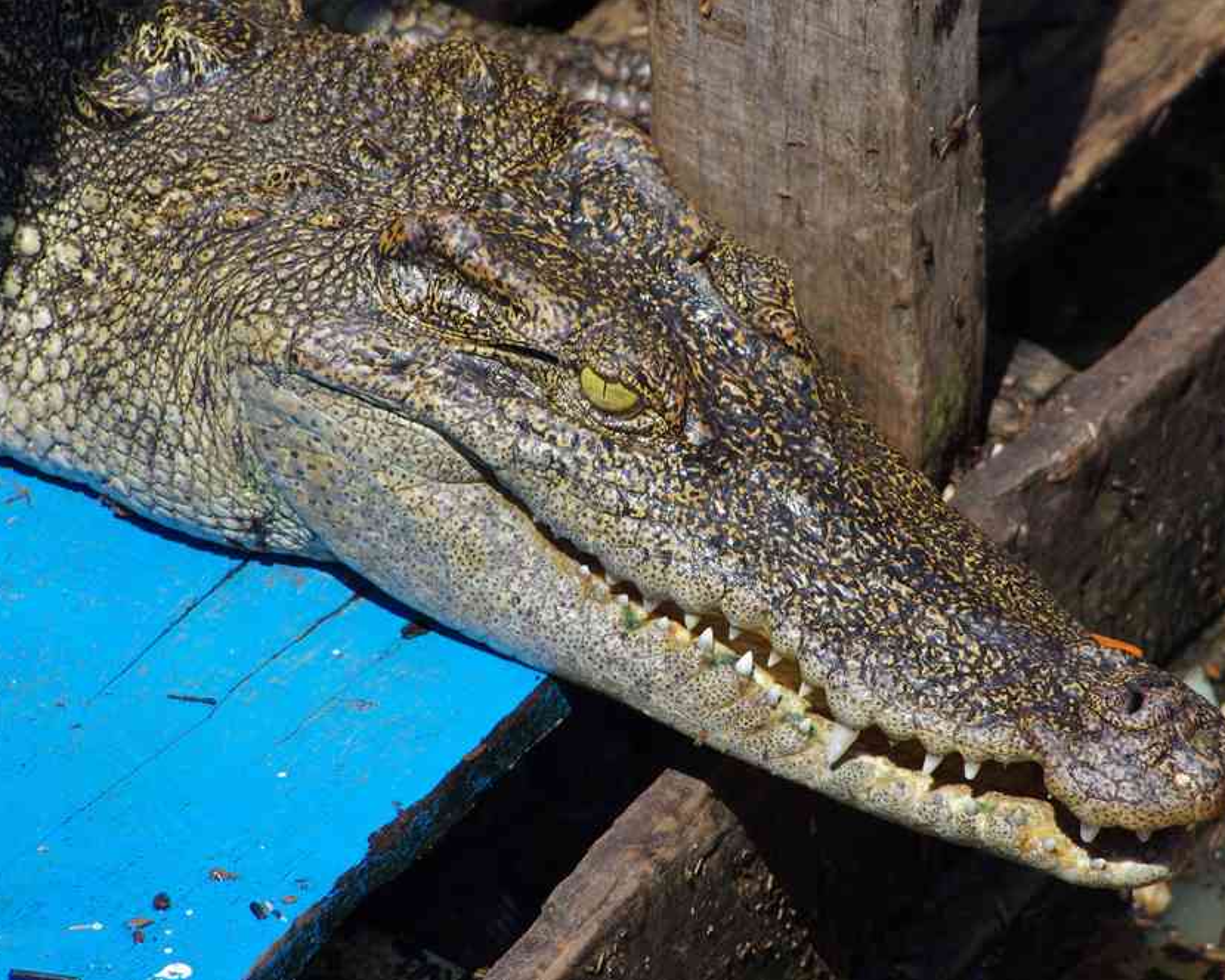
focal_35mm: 509
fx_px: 18452
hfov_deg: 3.8
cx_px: 680
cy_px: 489
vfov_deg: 3.0
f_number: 9
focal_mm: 300
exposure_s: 1/320
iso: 400
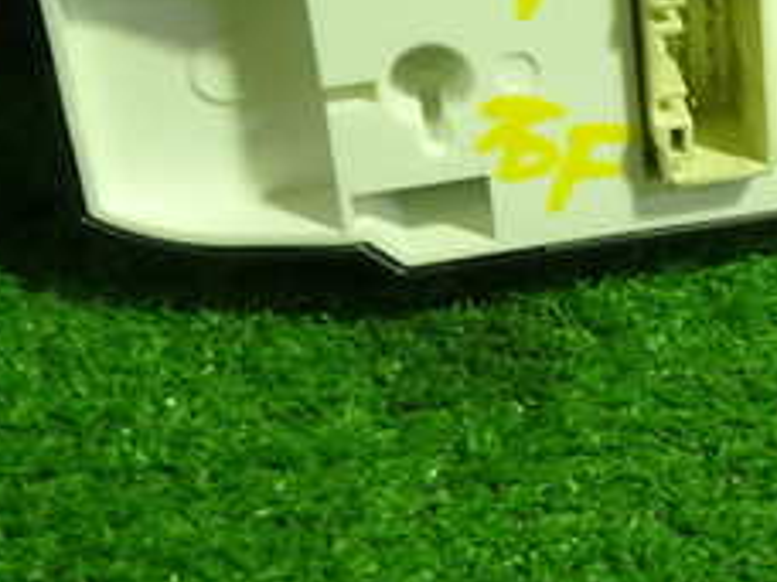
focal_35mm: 79
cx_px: 804
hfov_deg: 23.5
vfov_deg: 18.3
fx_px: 1773
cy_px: 51
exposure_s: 1/40
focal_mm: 5.4
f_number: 2.3
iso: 200
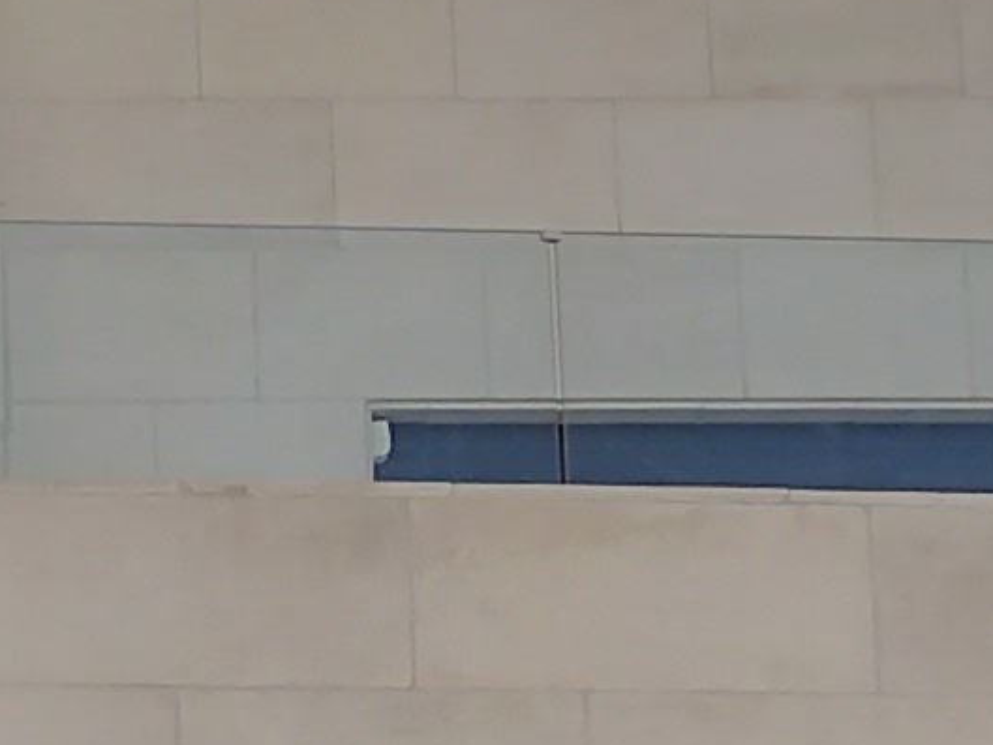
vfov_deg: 6.9
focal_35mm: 189
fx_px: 5423
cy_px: 2428
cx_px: -576
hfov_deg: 10.1
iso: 25
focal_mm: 4.6
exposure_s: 1/319
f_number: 2
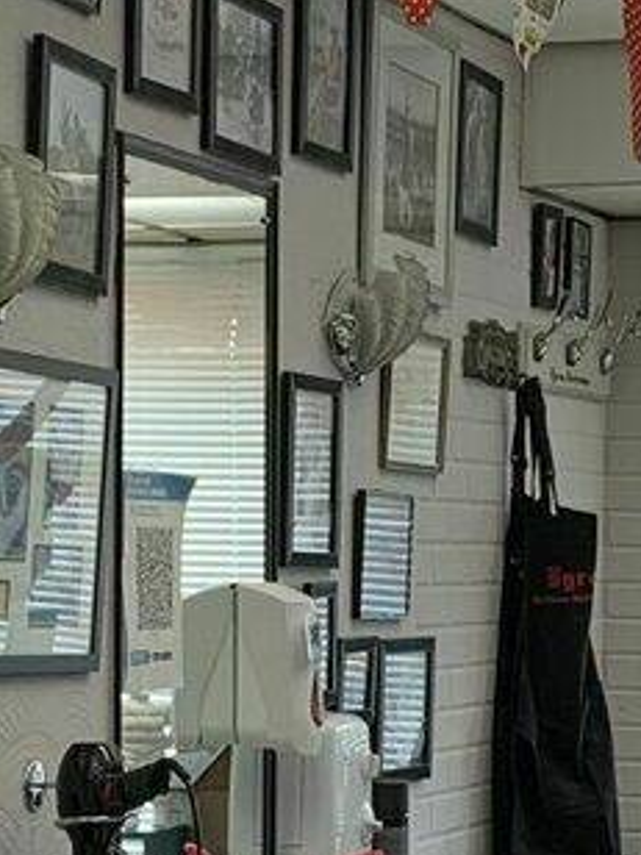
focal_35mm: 135
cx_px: 375
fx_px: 3333
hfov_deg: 11.0
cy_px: 741
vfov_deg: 14.5
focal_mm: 4.25
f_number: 1.8
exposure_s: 1/100
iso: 40
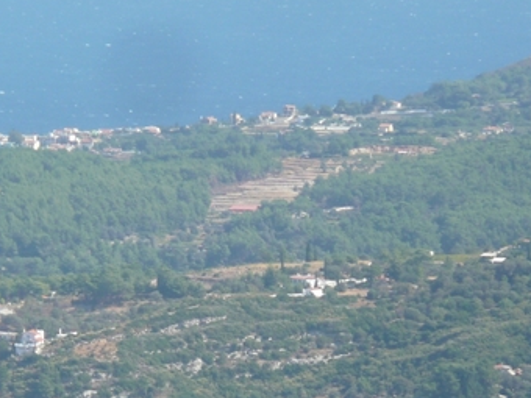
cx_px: 183
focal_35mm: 560
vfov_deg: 2.7
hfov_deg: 3.5
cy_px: 325
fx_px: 8590
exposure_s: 1/320
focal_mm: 43.3
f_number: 4.9
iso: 100
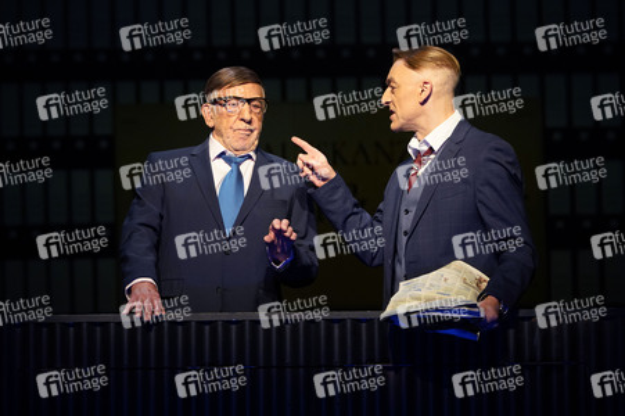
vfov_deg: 7.5
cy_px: 208
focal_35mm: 184
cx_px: 312
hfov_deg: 11.2
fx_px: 3192
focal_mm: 184
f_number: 5.6
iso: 2000
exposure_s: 1/250
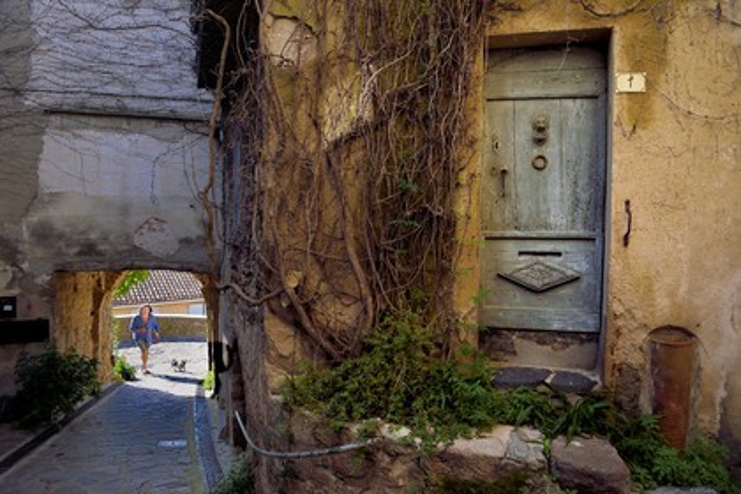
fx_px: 494
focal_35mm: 24
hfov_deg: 73.7
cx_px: 370
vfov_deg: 53.1
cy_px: 247
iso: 200
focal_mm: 24
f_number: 10
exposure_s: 1/50
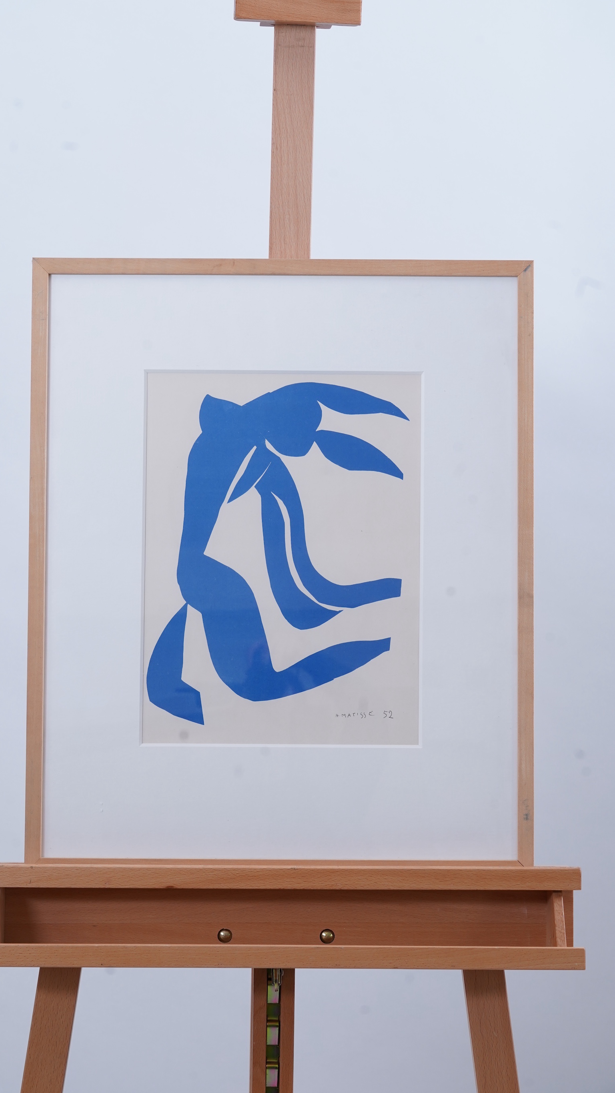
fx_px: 2378
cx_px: 265
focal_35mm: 82
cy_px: 547
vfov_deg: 25.9
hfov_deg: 14.7
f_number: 10
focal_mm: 78
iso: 800
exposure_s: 1/125
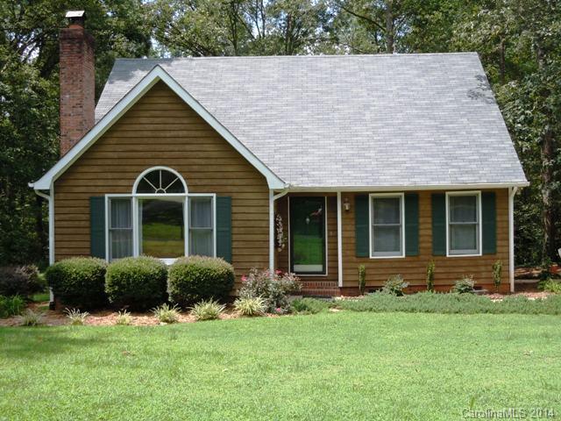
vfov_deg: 32.2
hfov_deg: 42.1
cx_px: 280
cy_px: 210
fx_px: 729
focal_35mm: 45
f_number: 4.6
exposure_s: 1/250
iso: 100
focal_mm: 8.1
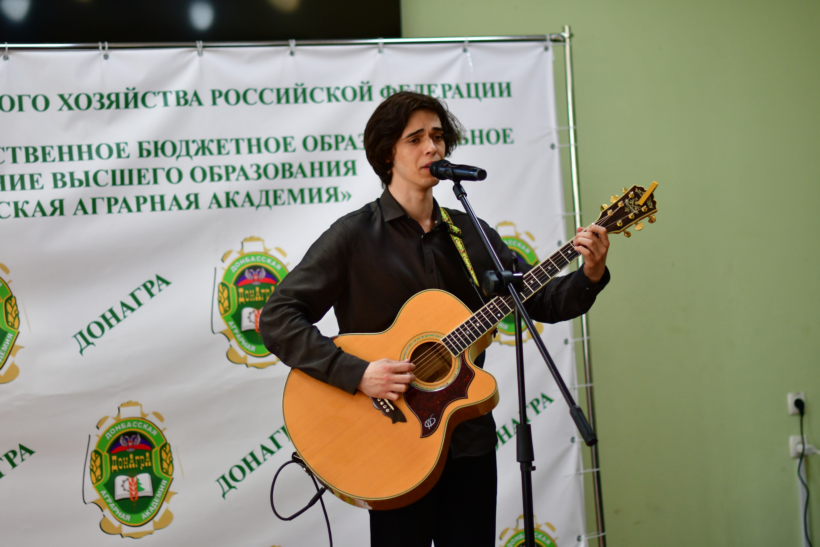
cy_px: 274
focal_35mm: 75
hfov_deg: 27.0
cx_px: 410
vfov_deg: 18.2
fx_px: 1708
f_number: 1.4
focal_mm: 50
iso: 900
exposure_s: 1/1000
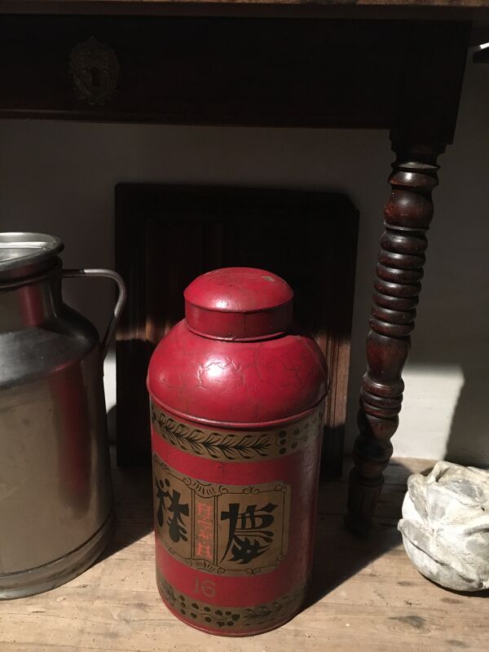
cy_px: 326
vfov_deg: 61.7
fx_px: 546
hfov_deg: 48.2
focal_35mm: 29
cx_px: 244
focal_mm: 4.15
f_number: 2.2
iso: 500
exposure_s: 1/17
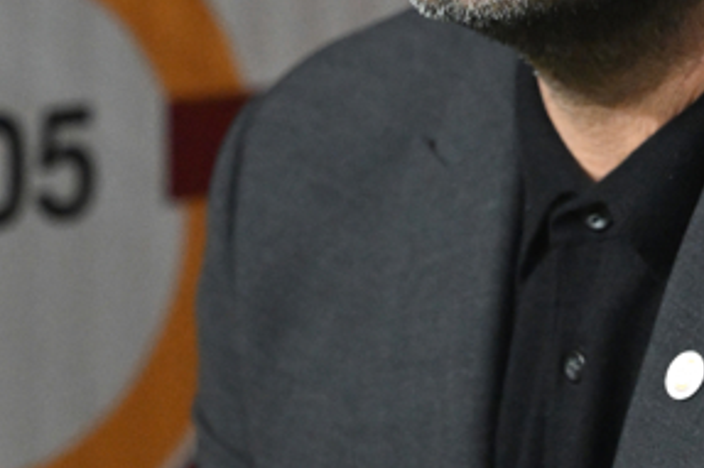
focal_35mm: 334
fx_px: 6528
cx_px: 422
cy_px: -92
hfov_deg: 6.2
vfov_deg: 4.1
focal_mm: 120
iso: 4000
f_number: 2.8
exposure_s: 1/800
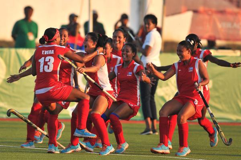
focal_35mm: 450
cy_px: 80
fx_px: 3010
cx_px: 120
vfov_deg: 3.0
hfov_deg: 4.6
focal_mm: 300
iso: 400
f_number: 10
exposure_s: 1/3200
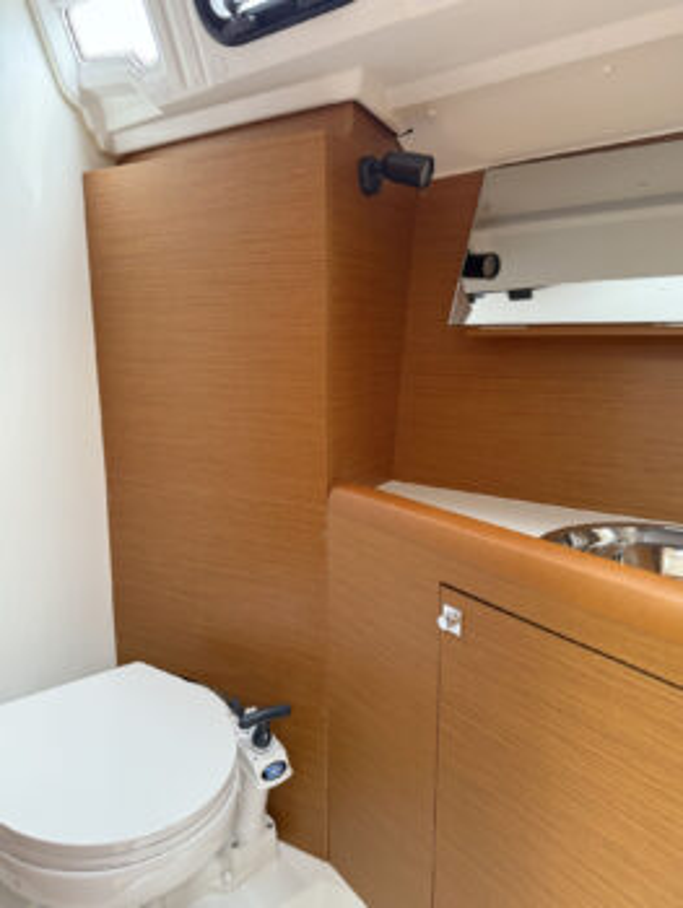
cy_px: 454
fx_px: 631
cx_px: 342
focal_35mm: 24
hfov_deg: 56.9
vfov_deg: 71.6
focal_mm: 6.8
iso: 320
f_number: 1.8
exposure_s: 1/60
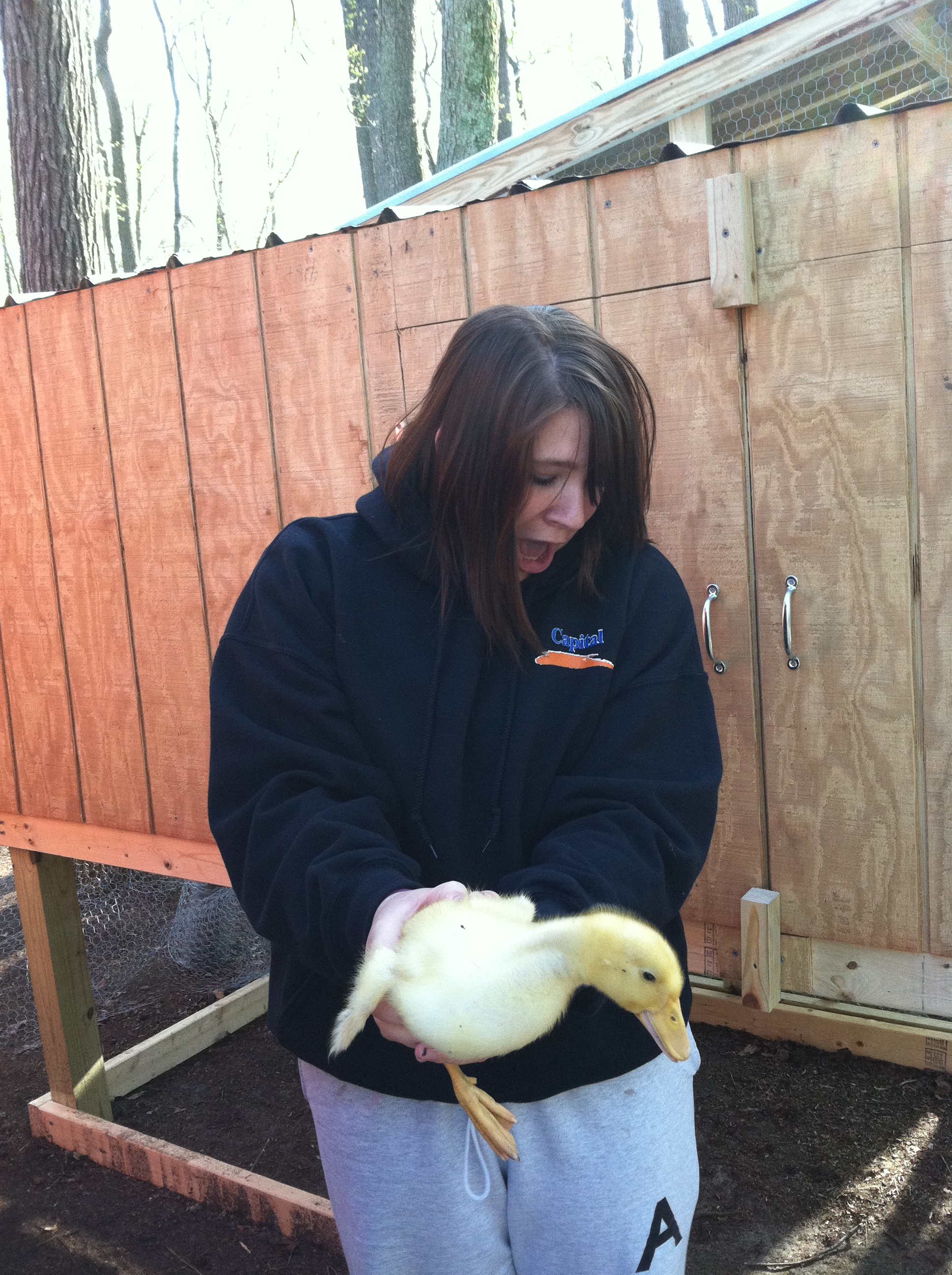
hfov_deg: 40.6
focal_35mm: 35
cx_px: 476
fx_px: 1287
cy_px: 638
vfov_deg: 52.7
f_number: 2.8
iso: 125
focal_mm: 3.85
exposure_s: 1/120
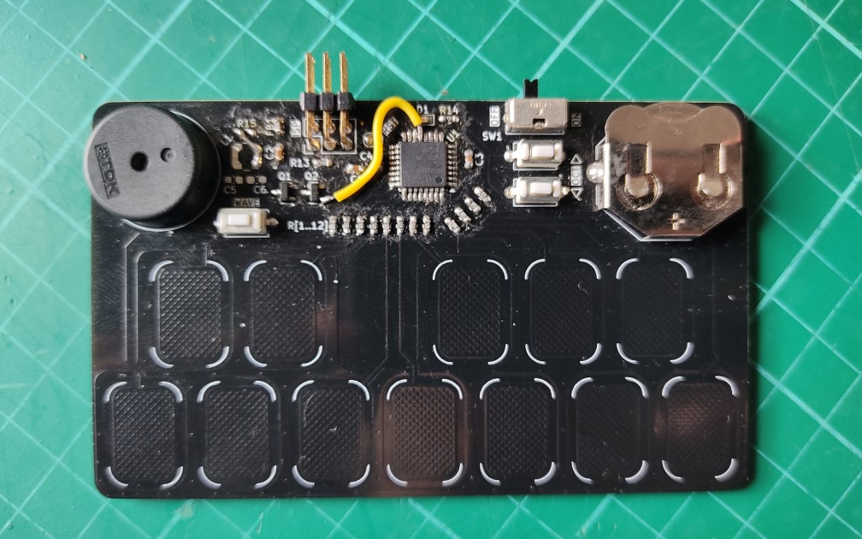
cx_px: 431
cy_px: 282
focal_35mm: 28
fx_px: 658
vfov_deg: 44.5
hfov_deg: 66.5
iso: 205
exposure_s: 1/33
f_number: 1.79
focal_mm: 4.74
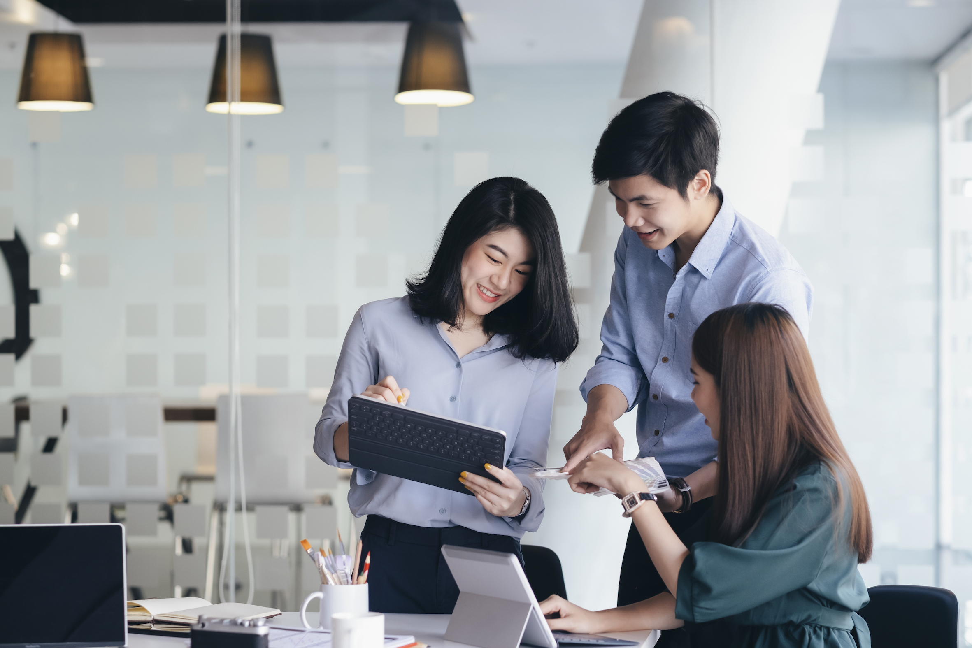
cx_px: 486
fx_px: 2268
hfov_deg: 24.2
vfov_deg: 16.3
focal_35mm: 84
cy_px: 324
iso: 400
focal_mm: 56
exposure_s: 1/125
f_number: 2.2
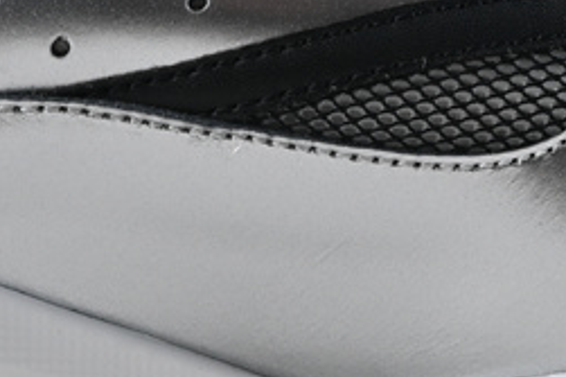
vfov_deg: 7.0
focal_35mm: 197
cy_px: 104
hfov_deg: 10.4
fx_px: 3098
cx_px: 320
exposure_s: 1/15
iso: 100
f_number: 10
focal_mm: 27.5
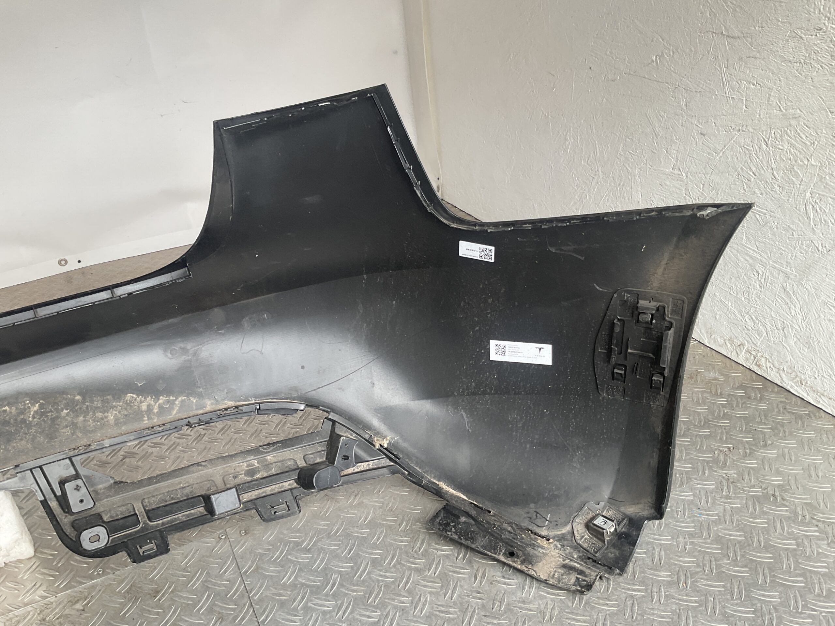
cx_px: 418
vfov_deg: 48.2
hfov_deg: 61.7
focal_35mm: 29
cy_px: 313
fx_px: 700
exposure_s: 1/120
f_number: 1.8
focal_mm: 3
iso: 25
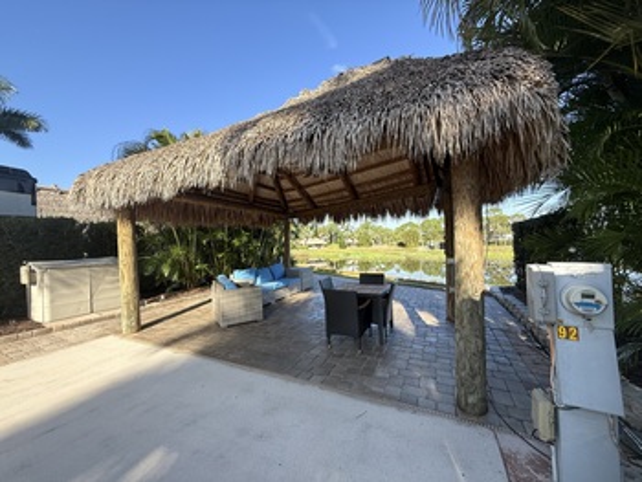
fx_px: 260
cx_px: 321
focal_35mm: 14
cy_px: 241
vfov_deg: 85.7
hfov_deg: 102.0
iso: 64
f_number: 2.2
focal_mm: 2.22
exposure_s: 1/625
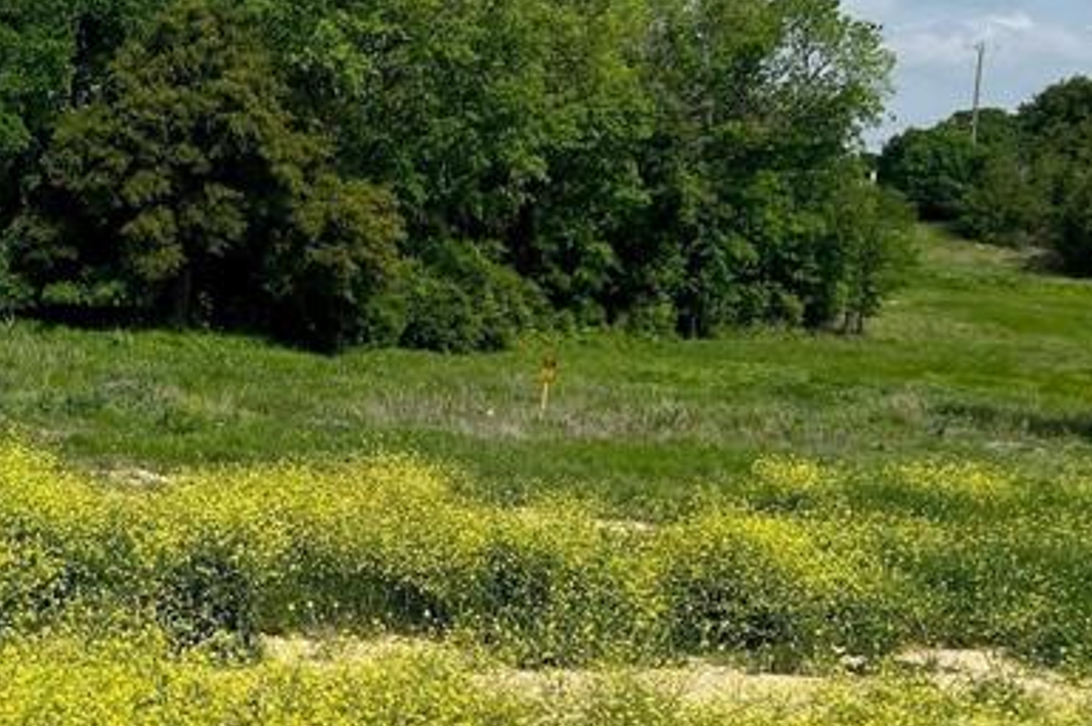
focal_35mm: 72
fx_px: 2182
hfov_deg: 27.6
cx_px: 247
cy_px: 522
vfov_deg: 18.8
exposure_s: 1/5319
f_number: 1.5
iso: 50
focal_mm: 5.7
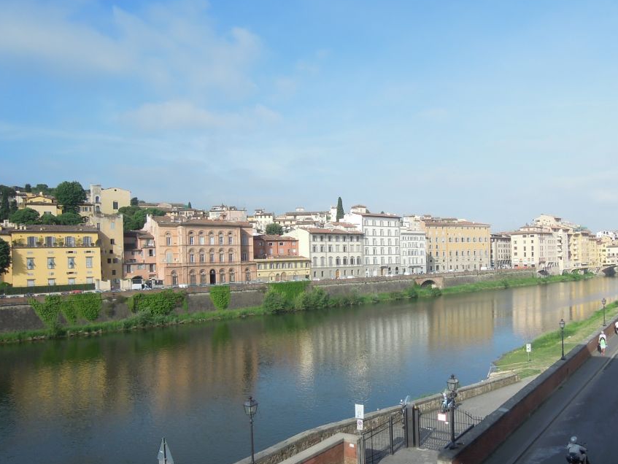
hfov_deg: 61.2
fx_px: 518
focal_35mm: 29
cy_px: 258
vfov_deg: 48.2
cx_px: 366
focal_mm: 4.3
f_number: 2.5
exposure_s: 1/2000
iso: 160
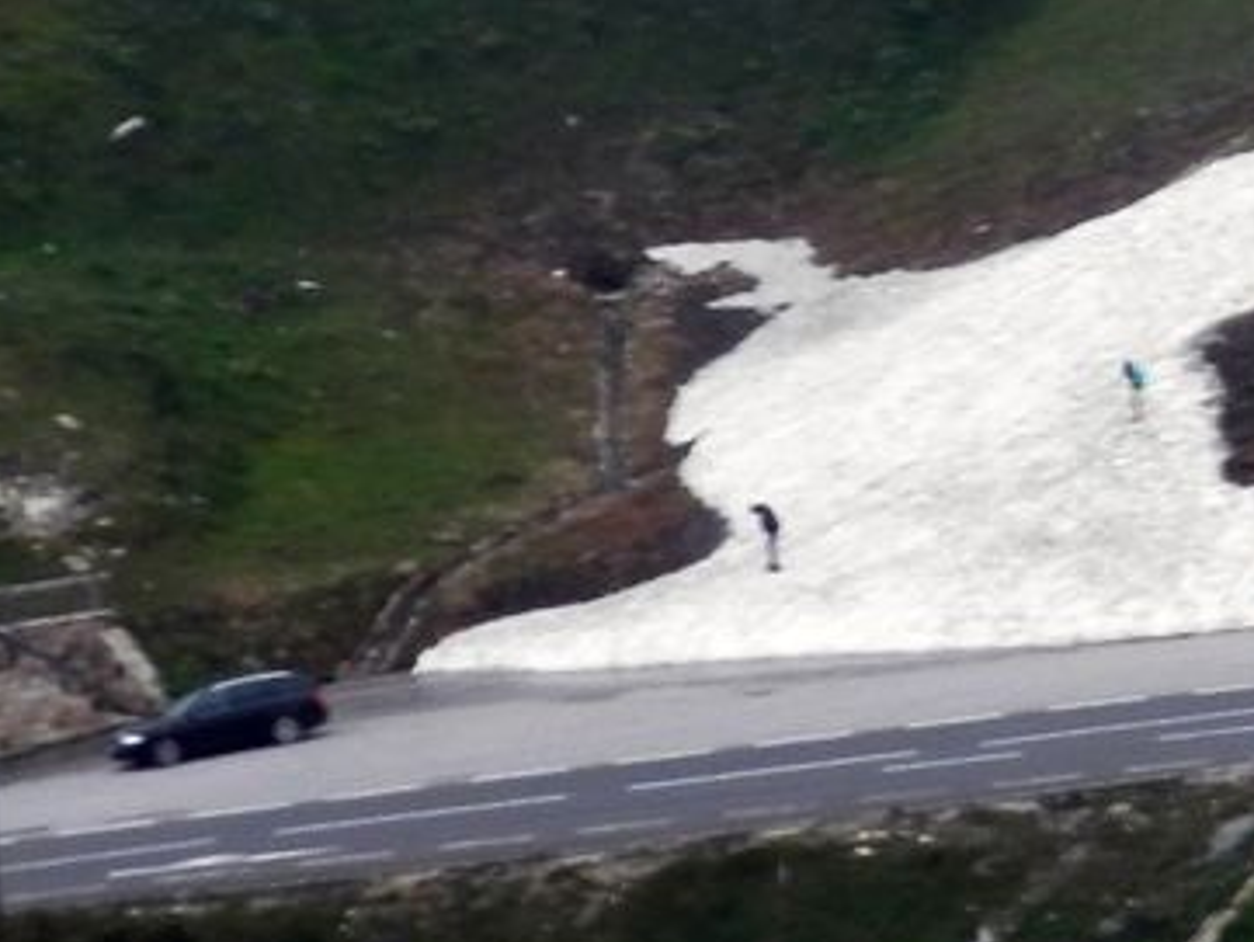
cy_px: -758
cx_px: 2077
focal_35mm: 514
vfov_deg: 2.9
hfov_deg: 3.8
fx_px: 18626
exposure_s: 1/200
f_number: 5.2
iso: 80
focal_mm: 20.9
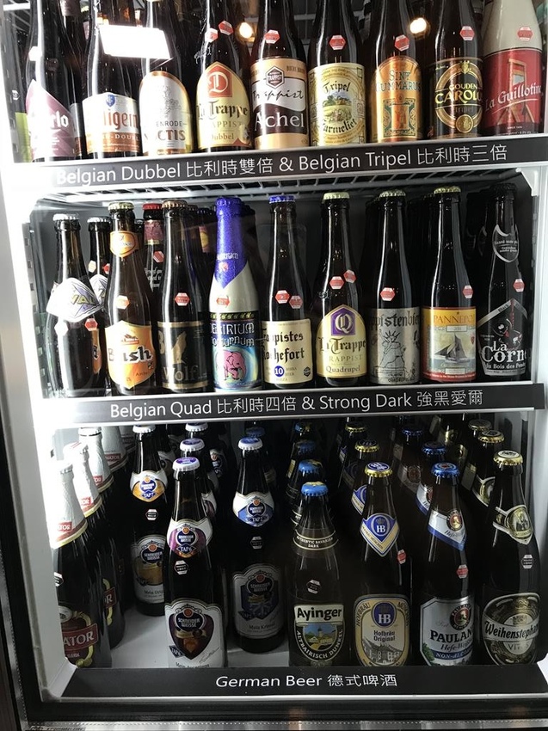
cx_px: 274
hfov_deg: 49.7
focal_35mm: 28
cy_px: 366
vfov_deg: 63.5
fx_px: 591
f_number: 1.8
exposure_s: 1/15
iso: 40
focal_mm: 3.99
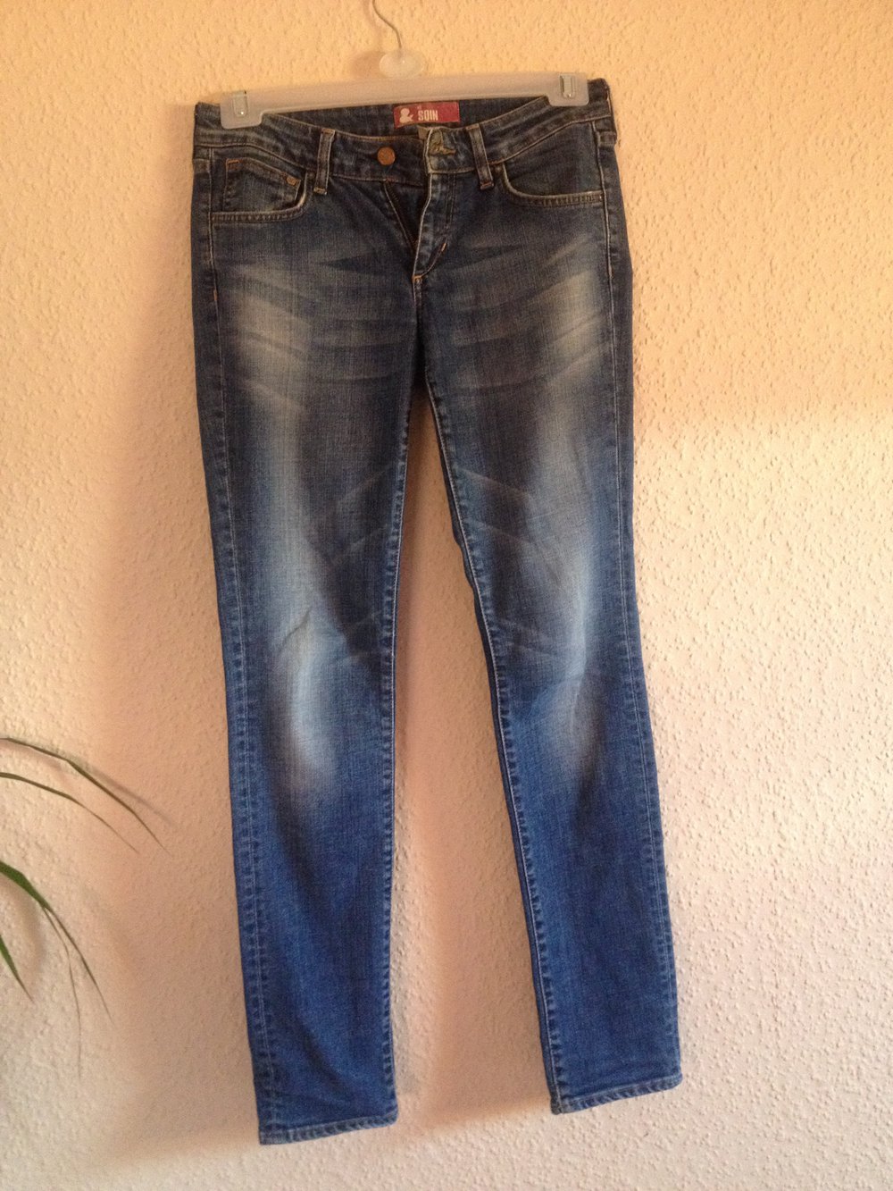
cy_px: 596
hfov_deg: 40.7
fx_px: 1204
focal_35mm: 35
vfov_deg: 52.6
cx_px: 446
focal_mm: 4.28
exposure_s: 1/15
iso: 400
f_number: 2.4
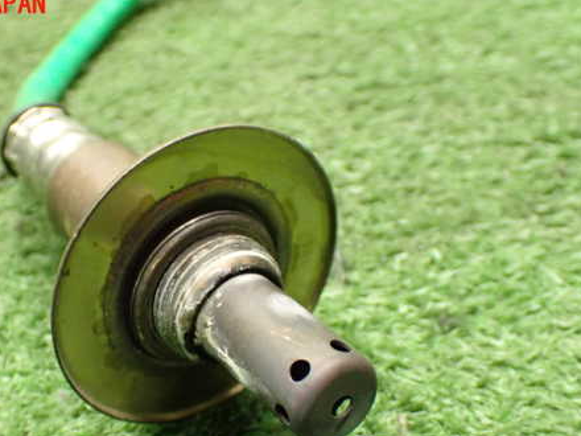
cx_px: 202
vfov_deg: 24.3
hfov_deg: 32.0
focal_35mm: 60
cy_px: 285
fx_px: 1007
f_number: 2.9
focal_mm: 7.84
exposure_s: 1/40
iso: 1000
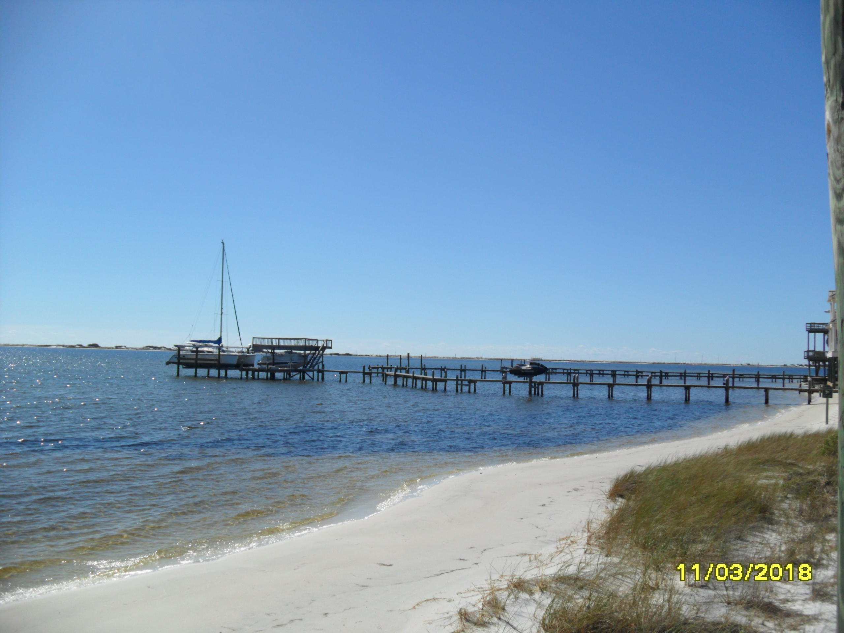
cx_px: 422
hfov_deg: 52.6
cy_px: 316
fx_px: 853
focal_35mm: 35
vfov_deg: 40.7
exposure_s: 1/500
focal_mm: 6.3
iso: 80
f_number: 7.6
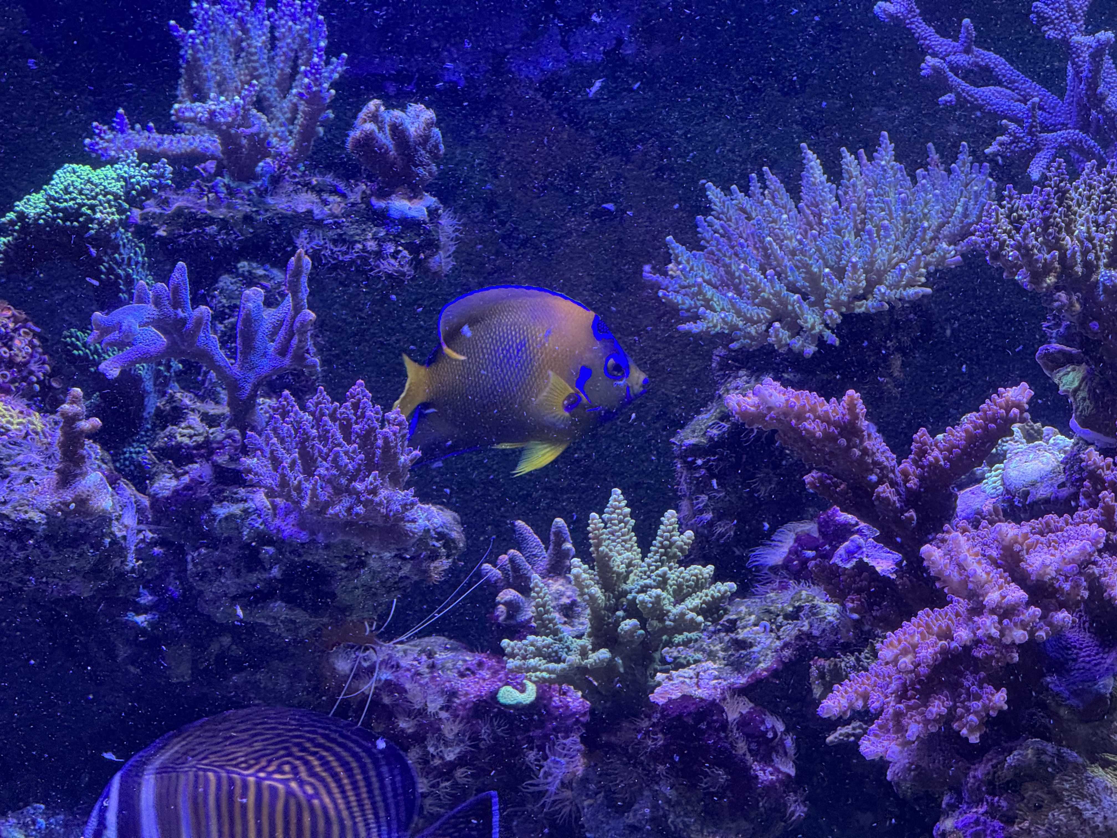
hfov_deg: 16.4
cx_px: 558
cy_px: 419
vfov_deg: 12.3
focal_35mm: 120
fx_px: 3872
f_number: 2.8
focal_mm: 15.66
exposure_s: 1/72
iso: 250
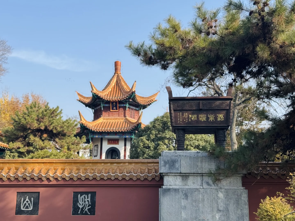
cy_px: 110
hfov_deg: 39.7
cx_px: 148
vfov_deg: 30.3
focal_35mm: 48
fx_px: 409
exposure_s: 1/1597
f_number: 1.78
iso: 64
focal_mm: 6.76
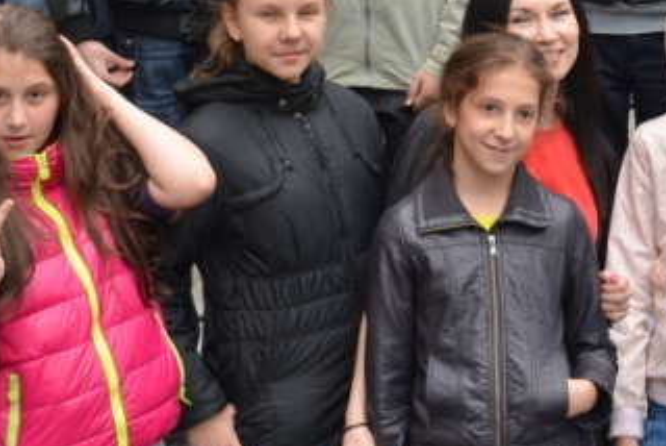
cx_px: 577
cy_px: -50
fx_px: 2481
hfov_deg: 15.1
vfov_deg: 10.1
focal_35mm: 134
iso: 140
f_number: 5.6
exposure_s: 1/60
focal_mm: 28
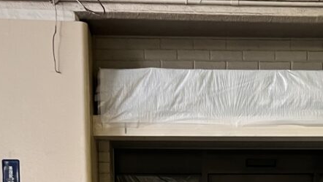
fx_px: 703
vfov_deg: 13.3
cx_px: 230
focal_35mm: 82
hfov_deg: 25.7
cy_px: 330
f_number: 1.6
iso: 100
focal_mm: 5.1
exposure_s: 1/50
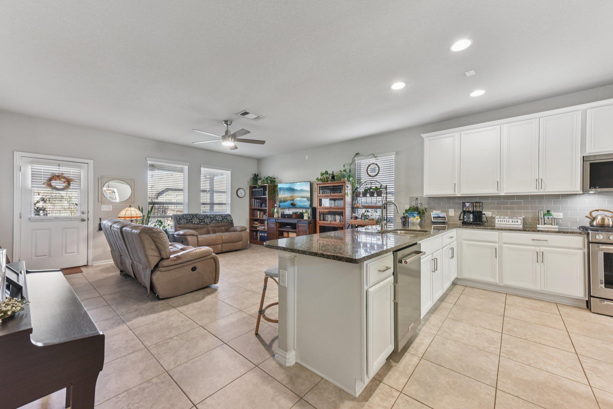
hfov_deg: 104.2
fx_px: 238
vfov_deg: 81.2
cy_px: 204
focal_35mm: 14
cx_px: 306
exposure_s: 1/15
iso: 450
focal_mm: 14
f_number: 8
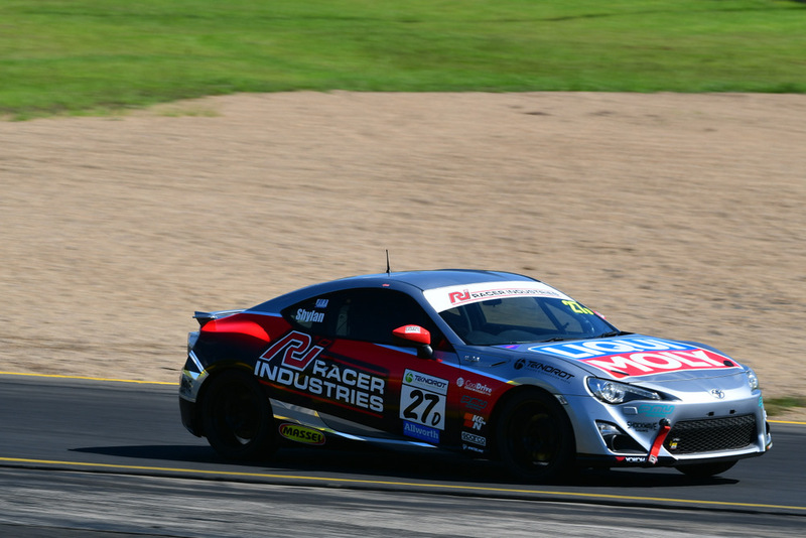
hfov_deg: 5.7
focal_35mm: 360
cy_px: 269
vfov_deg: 3.8
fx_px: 8062
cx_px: 403
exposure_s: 1/250
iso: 160
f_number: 11
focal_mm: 240
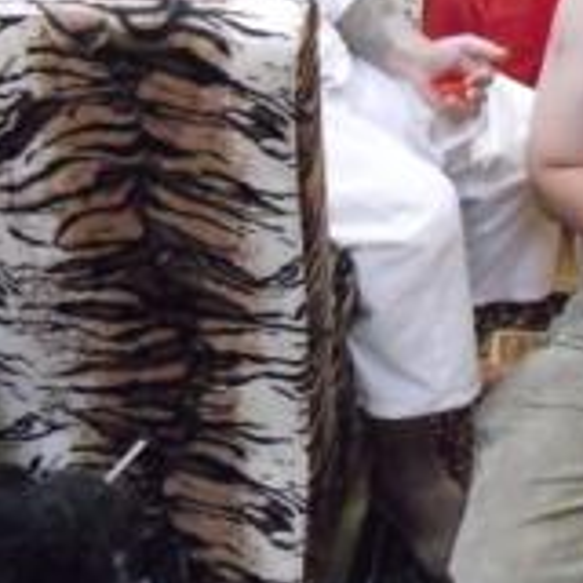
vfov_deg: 19.0
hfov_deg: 19.0
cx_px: 576
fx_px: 1696
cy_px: 4
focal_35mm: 89
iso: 800
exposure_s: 1/30
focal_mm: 6.3
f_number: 3.1
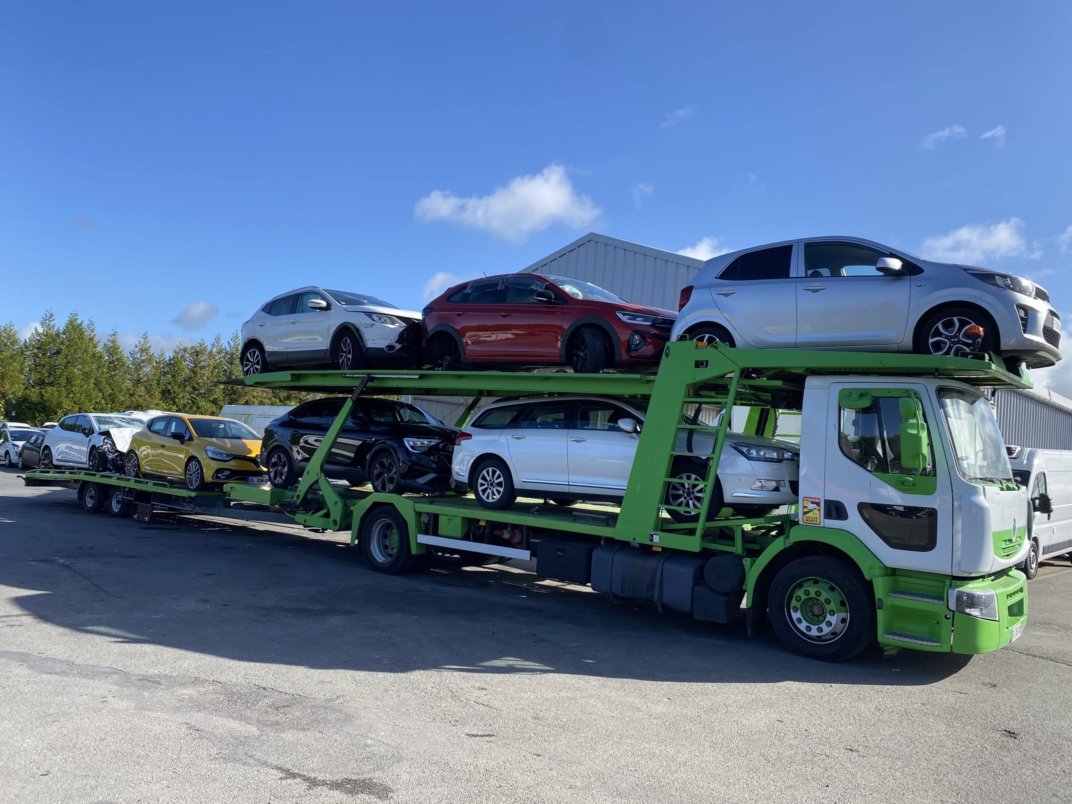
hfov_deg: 67.3
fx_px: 805
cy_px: 402
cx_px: 536
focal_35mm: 26
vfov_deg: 53.1
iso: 32
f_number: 1.8
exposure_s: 1/1629
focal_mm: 4.25
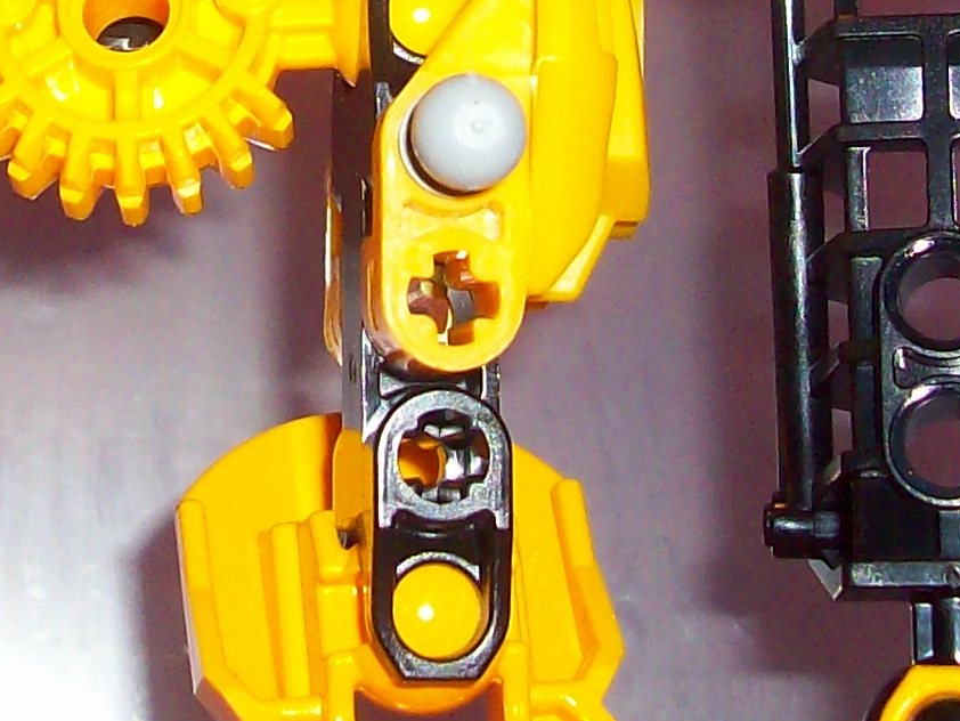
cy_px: -311
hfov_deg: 15.8
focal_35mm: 124
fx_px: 3440
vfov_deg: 11.5
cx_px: 228
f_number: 2.8
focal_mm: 5.7
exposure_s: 1/60
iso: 160
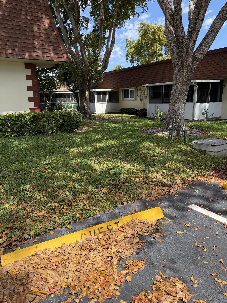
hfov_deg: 56.8
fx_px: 210
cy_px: 152
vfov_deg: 71.6
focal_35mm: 24
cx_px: 114
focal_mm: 6.76
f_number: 1.78
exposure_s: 1/2907
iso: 100
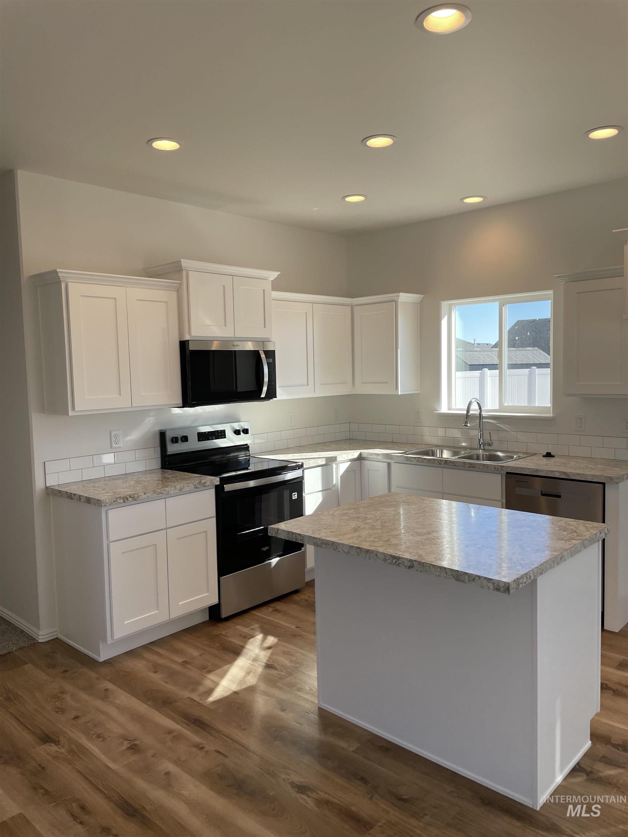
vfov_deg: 67.3
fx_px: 629
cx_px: 314
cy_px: 418
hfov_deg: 53.1
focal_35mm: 26
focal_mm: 4.2
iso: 32
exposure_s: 1/380
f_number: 1.6
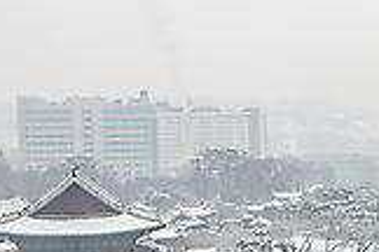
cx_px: 540
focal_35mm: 130
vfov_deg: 10.4
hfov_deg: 14.8
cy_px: 273
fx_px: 1369
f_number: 10
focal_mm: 35
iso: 64
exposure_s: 1/15
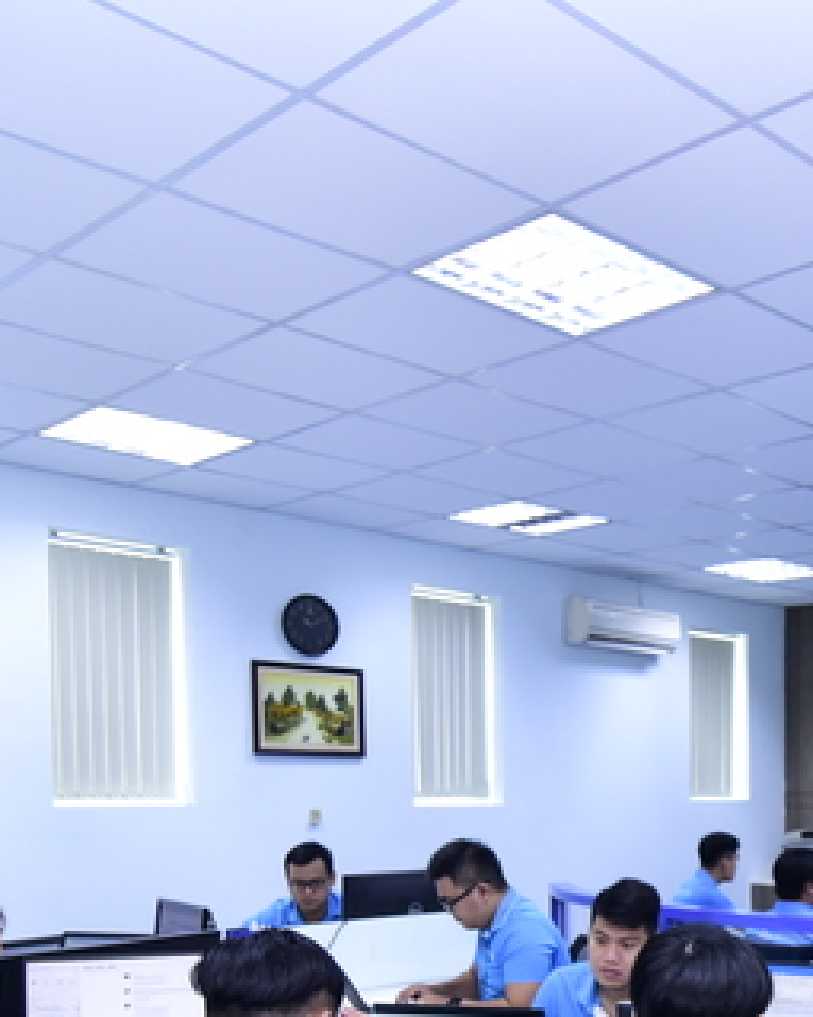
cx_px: 845
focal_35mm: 40
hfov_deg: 33.5
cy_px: 848
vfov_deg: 43.2
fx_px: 1204
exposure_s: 1/100
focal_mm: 17
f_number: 4
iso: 800
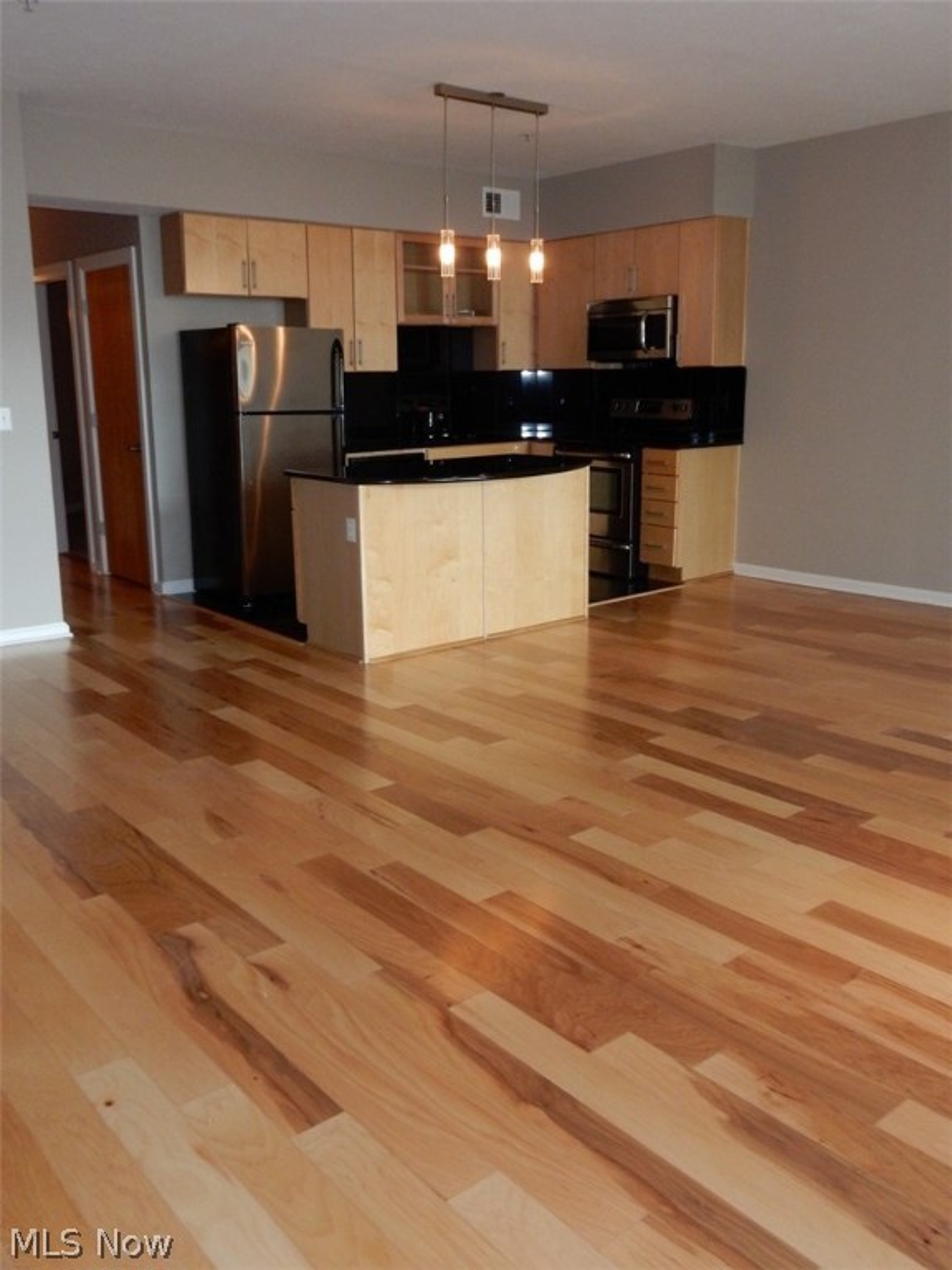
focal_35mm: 30
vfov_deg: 60.0
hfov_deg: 46.8
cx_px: 476
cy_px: 635
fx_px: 1100
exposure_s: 1/30
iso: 280
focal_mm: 5.4
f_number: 4
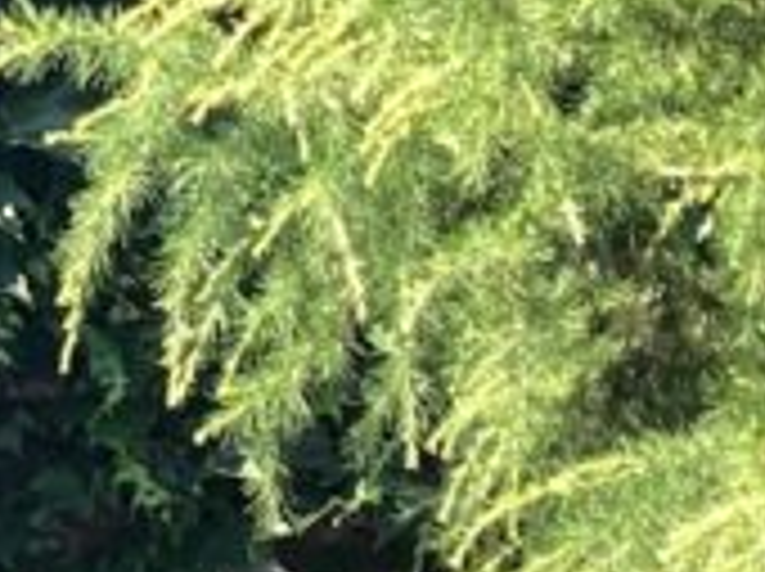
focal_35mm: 187
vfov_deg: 7.8
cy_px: -230
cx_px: 18
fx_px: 4127
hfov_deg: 10.5
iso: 25
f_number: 2.4
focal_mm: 3.3
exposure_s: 1/231
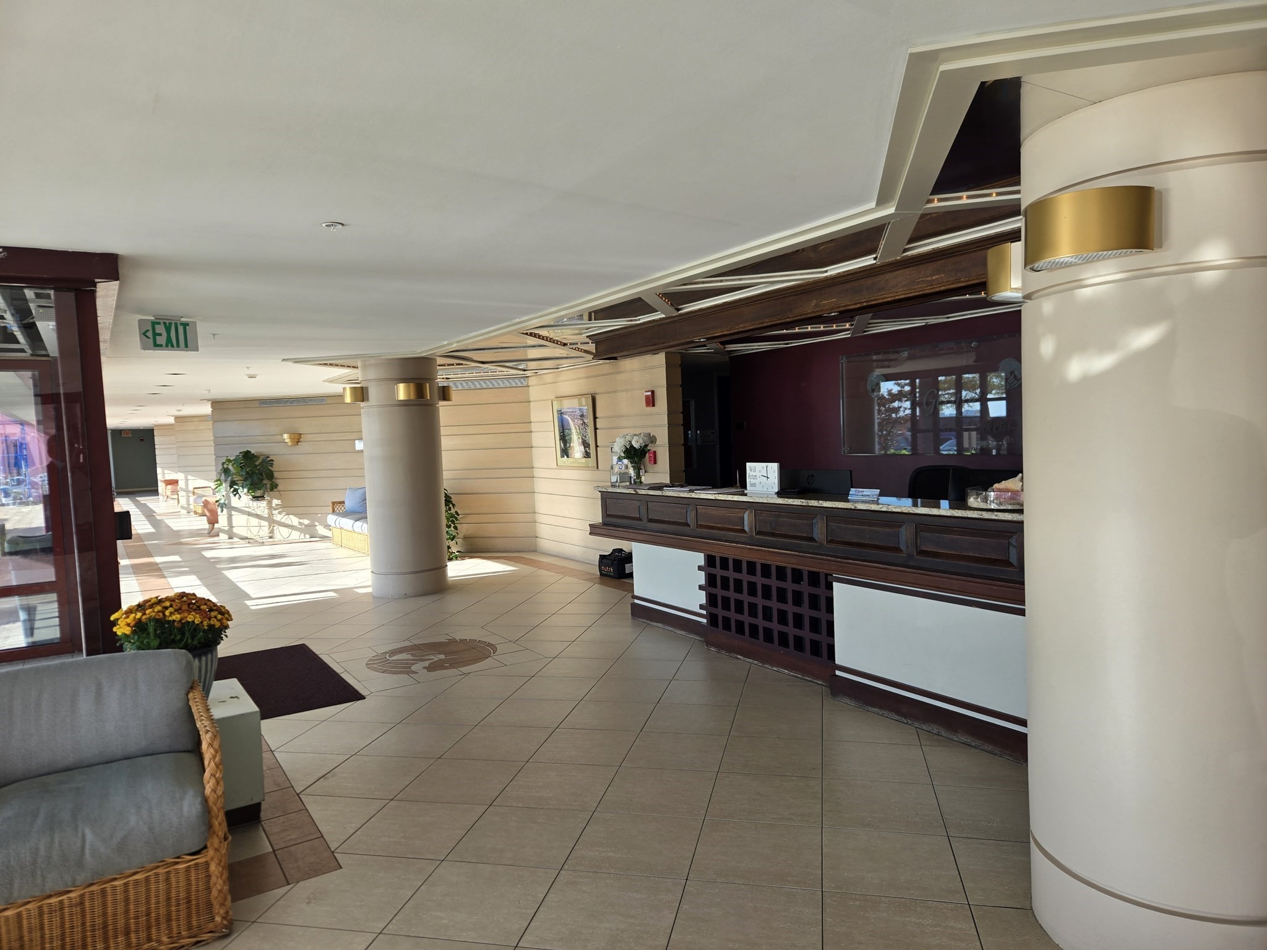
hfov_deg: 73.9
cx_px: 634
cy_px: 475
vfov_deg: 58.9
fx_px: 842
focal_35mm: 23
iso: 25
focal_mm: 5.4
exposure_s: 1/207
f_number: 1.8
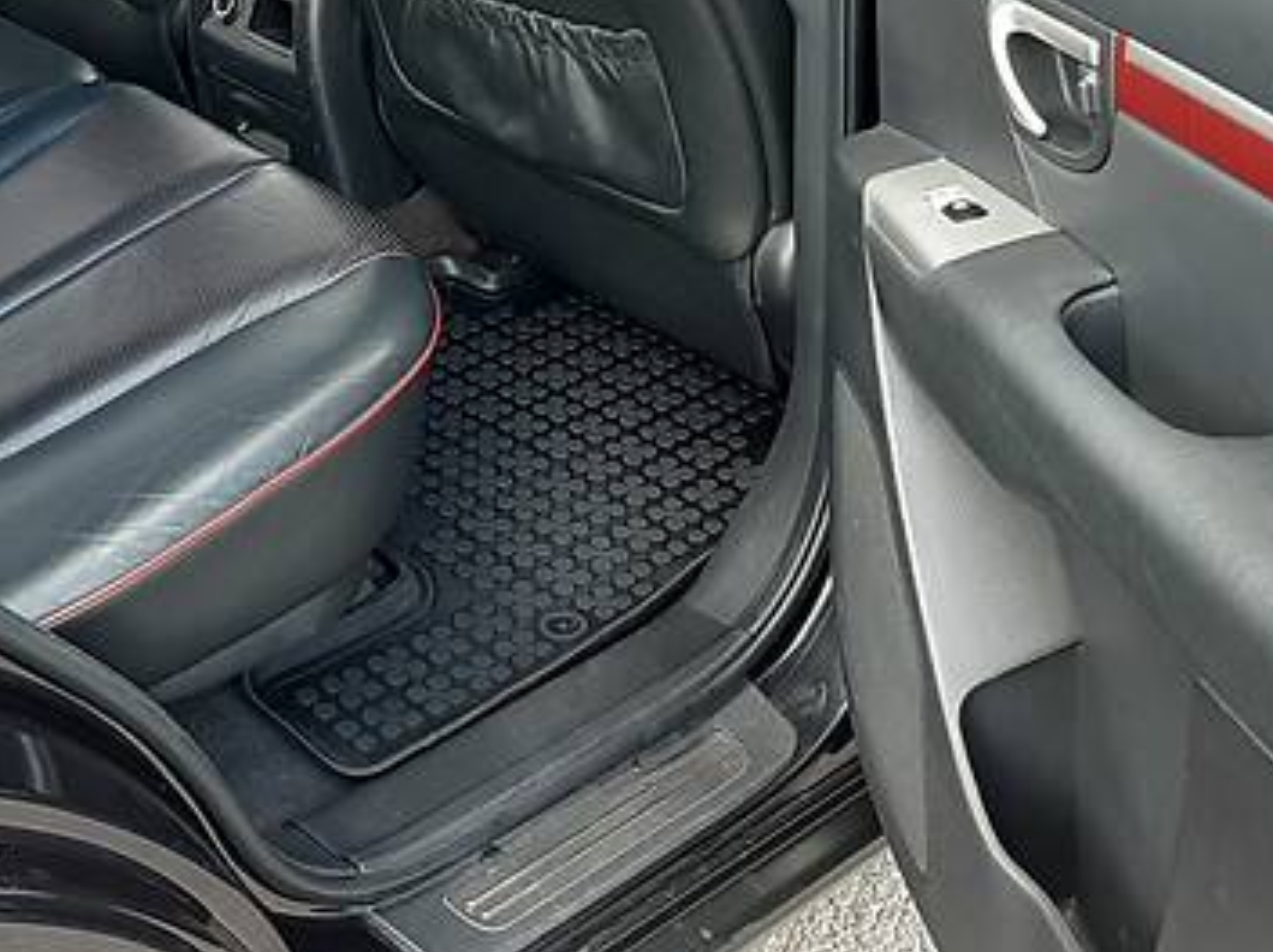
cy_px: -43
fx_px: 2168
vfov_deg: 23.5
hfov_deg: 32.4
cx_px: 397
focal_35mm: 59
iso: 50
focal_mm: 3.9
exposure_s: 1/60
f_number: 1.7
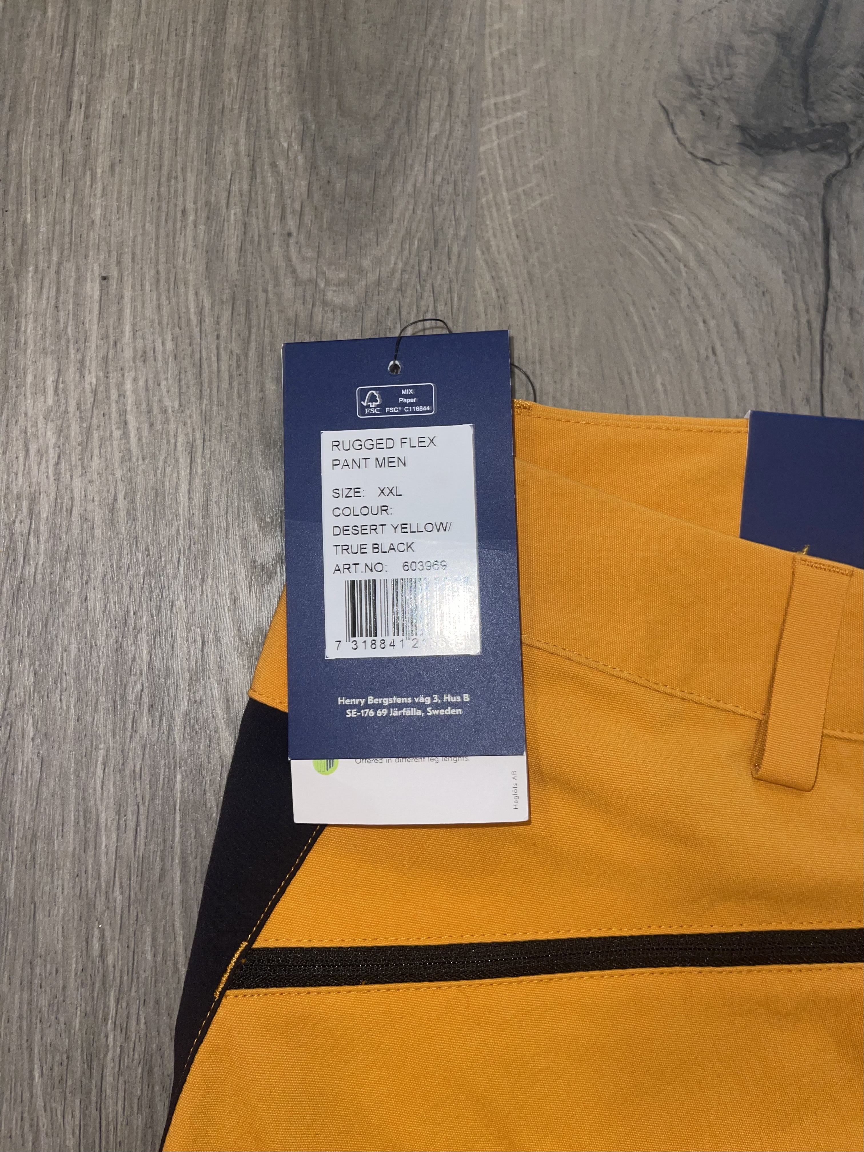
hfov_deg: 54.9
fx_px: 832
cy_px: 576
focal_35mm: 25
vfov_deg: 69.4
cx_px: 432
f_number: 1.6
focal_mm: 5.1
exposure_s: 1/20
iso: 32
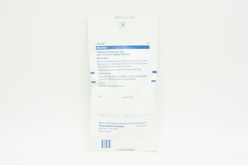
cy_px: 82
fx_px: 423
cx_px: 124
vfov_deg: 22.0
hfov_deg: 32.7
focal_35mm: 62
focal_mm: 41
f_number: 11
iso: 400
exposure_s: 1/15
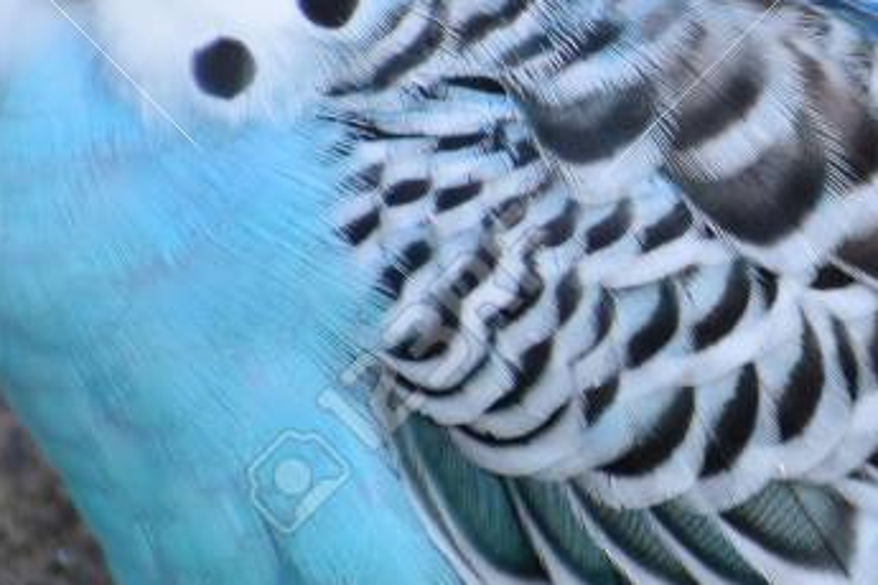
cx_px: 870
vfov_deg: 0.8
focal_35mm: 1695
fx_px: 41336
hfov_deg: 1.2
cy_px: 267
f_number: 6.3
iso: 400
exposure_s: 1/320
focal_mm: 300
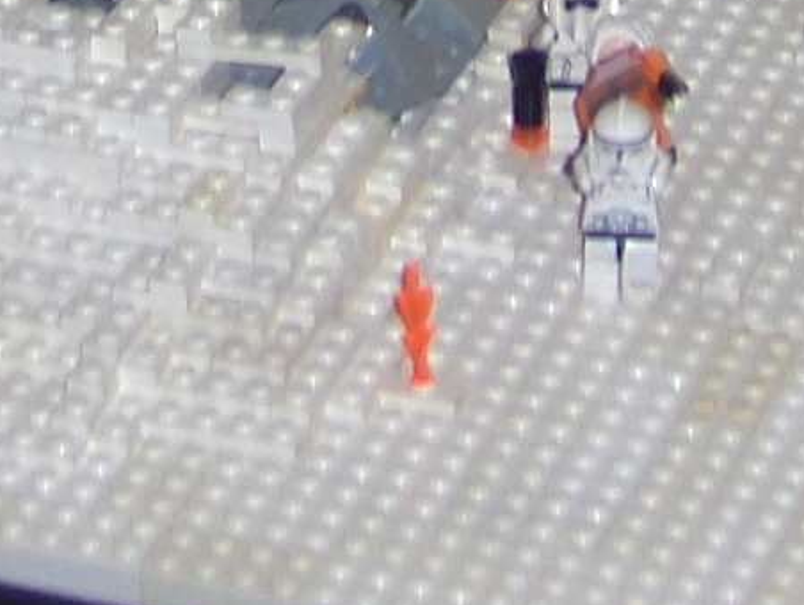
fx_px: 5929
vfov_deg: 5.4
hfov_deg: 7.7
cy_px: -1436
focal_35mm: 255
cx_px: -12
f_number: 2.8
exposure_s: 1/60
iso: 100
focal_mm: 7.5
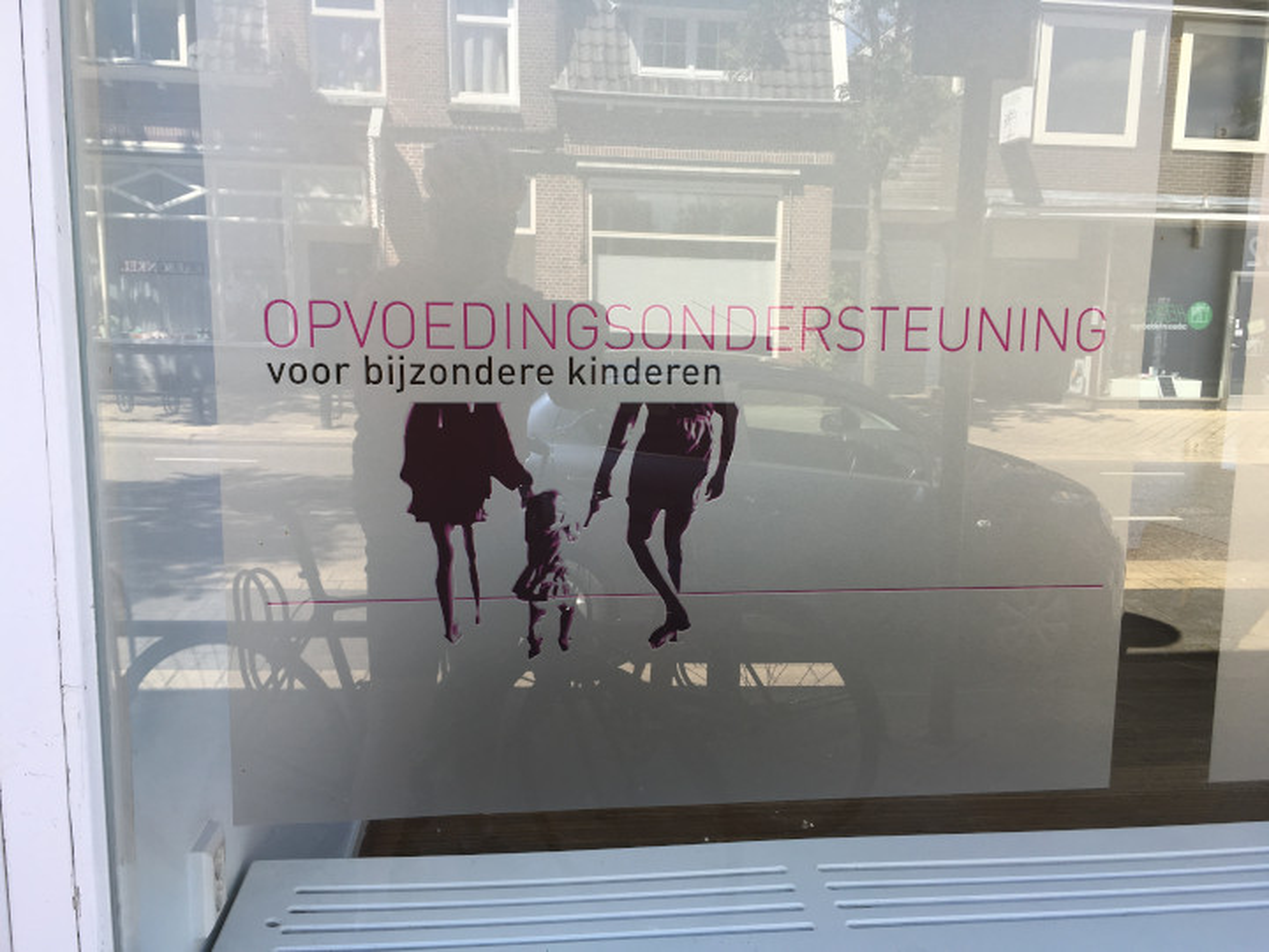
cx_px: 634
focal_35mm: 29
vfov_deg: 48.2
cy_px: 476
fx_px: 1063
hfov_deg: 61.7
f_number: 2.2
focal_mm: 4.15
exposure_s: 1/124
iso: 25
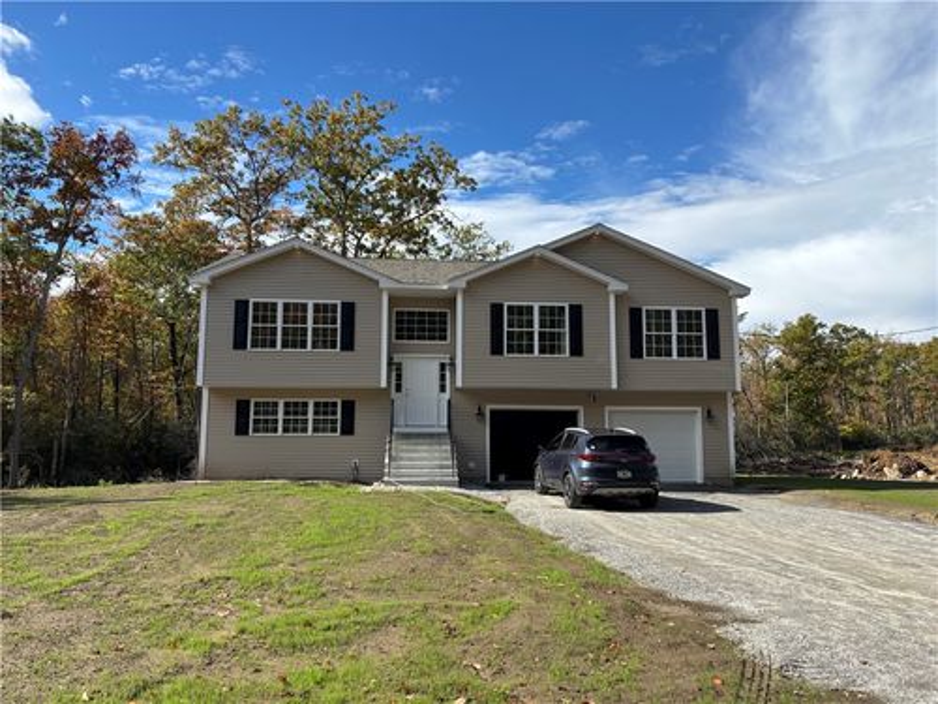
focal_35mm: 26
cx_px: 469
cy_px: 352
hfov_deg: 67.3
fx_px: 705
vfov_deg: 53.1
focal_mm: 5.96
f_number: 1.6
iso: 50
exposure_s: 1/2571
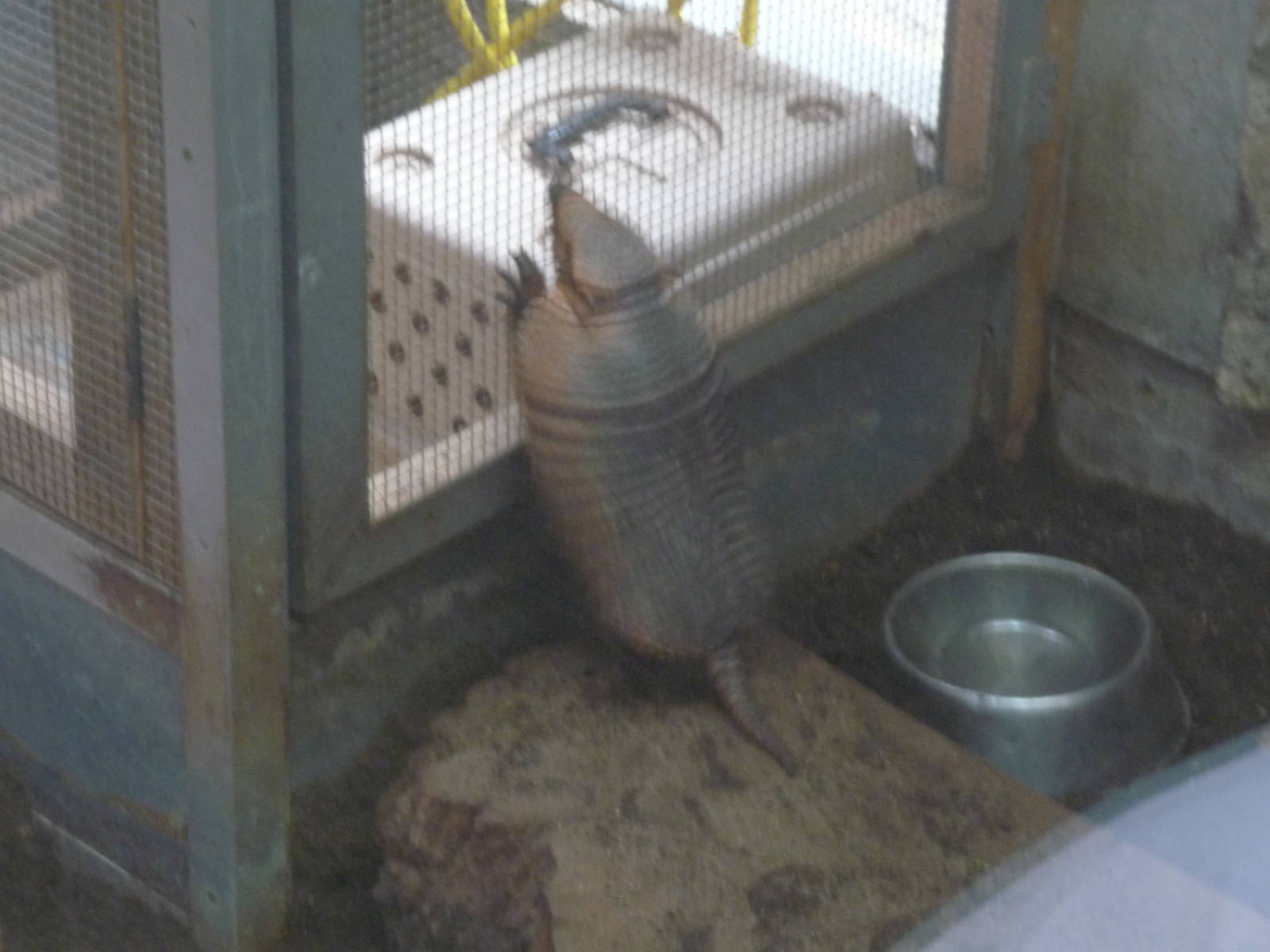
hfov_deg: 17.6
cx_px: 635
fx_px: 4109
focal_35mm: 112
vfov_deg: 13.2
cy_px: 476
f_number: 4.7
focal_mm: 19.1
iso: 400
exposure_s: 1/8
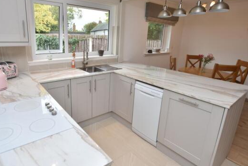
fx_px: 142
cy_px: 74
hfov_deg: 81.5
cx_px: 103
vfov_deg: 60.3
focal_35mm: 21
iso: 100
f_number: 3.5
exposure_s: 1/50
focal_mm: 11
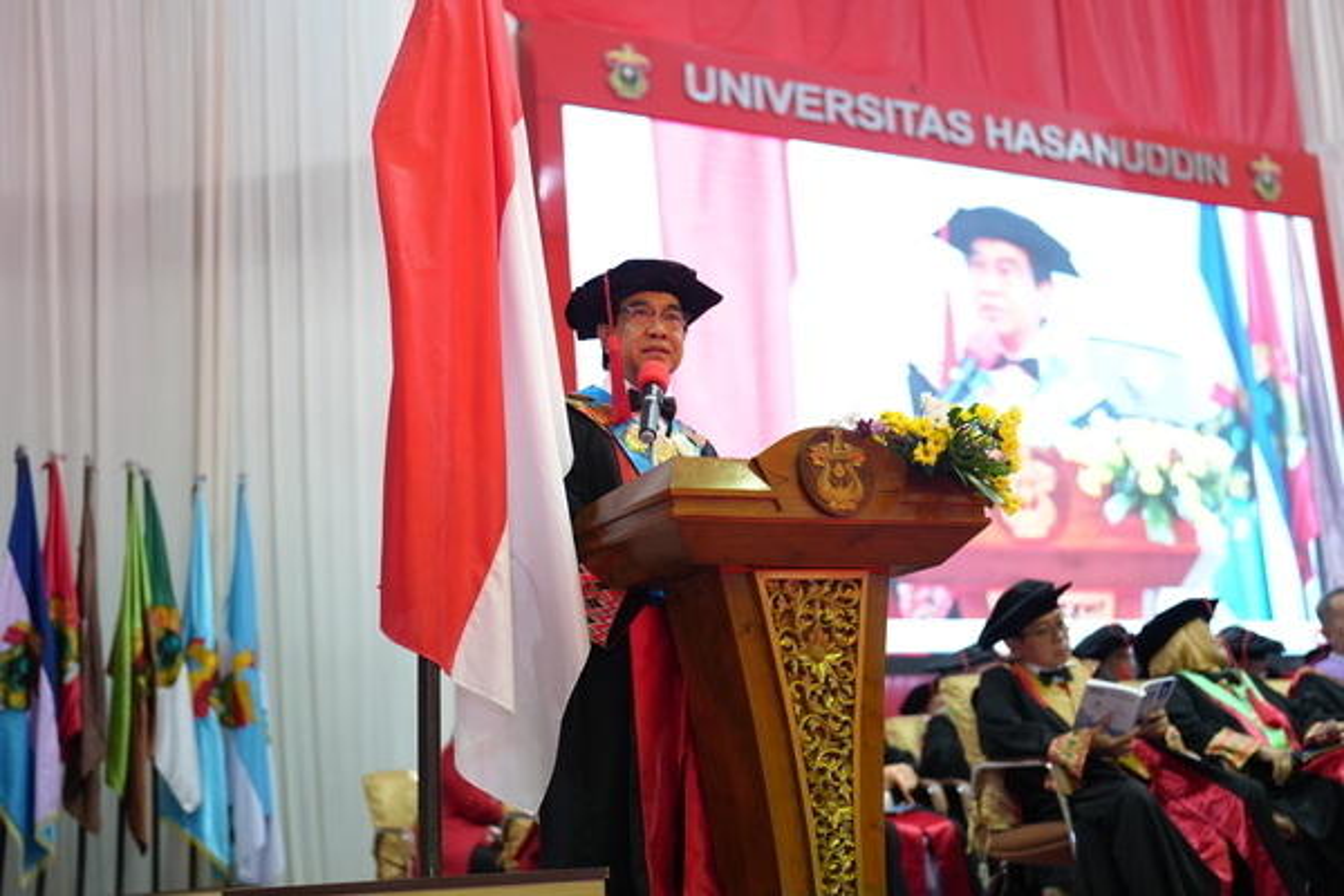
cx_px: 672
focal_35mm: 50
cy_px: 448
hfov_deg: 39.6
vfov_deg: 27.0
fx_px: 1867
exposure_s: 1/100
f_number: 2
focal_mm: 50
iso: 2000
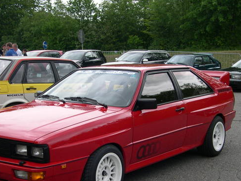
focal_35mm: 62
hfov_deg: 31.0
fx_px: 432
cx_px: 88
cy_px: 126
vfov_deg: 23.5
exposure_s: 1/558
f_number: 2.8
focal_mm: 8
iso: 100
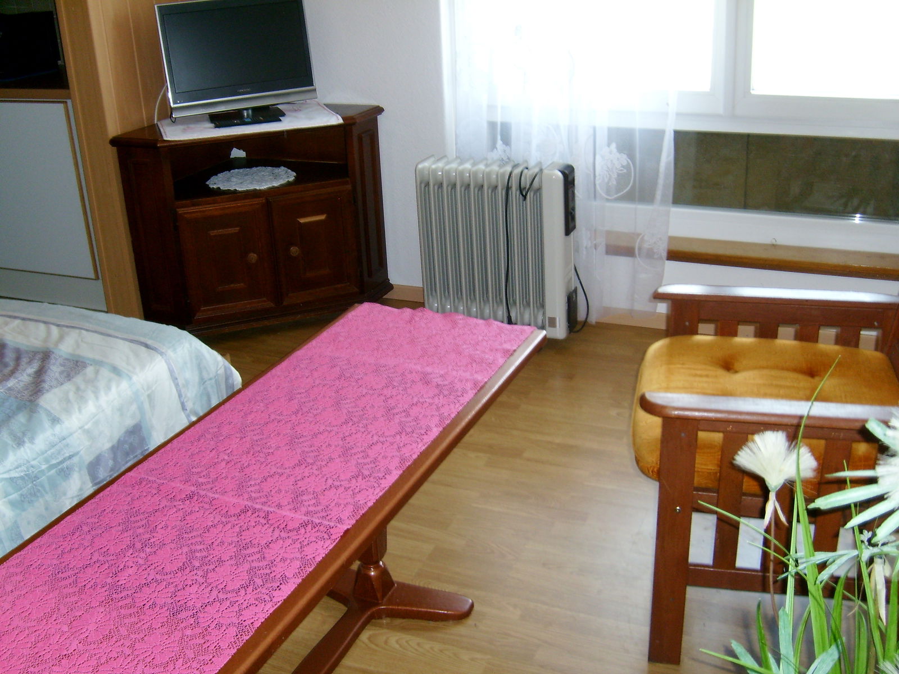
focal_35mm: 35
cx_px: 450
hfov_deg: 52.6
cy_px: 337
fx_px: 909
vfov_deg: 40.7
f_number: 2.8
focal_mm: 5.8
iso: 100
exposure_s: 1/45
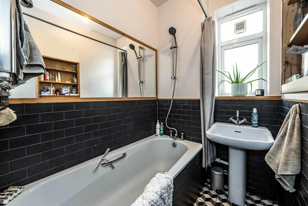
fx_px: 120
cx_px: 154
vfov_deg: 81.2
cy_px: 103
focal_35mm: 14
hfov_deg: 104.2
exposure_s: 1/60
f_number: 7.1
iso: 4500
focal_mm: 14
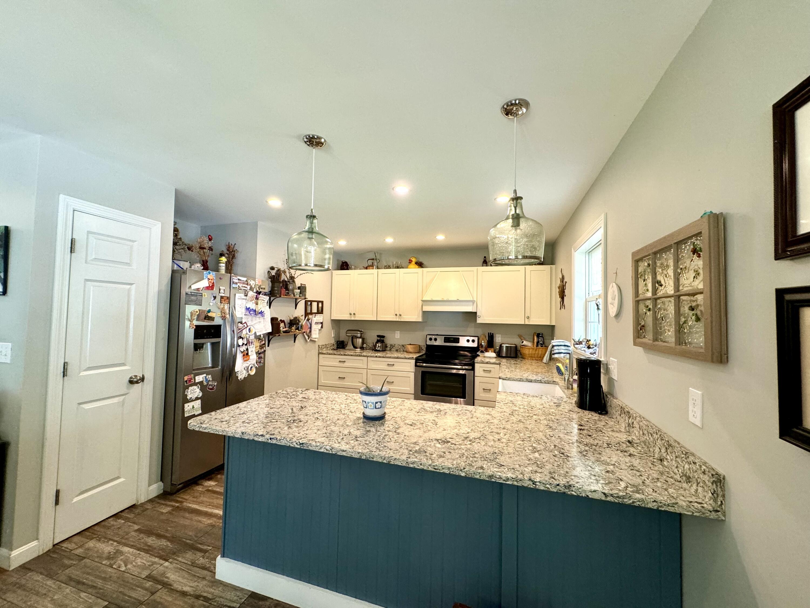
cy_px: 304
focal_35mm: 14
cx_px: 405
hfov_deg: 102.1
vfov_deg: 85.7
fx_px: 328
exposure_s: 1/60
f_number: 2.2
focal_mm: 2.22
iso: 200
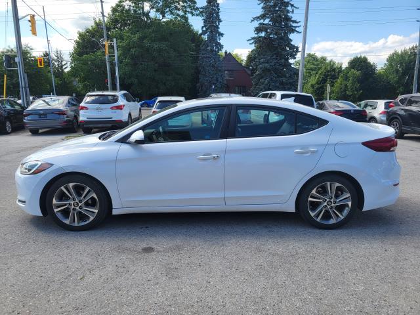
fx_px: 315
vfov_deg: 53.1
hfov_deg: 67.3
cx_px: 210
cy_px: 158
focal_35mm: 26
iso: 40
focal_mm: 5.4
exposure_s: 1/1343
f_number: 1.8
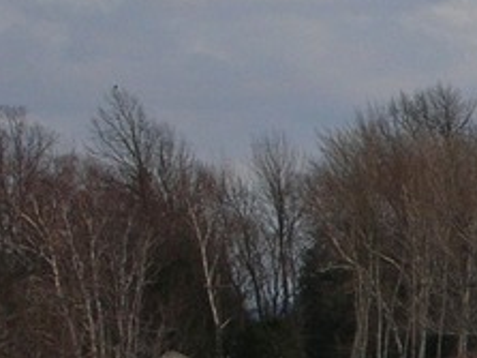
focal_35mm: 350
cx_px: 1061
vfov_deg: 4.2
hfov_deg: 5.5
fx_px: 4820
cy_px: 718
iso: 50
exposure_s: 1/1337
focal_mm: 13
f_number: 4.1
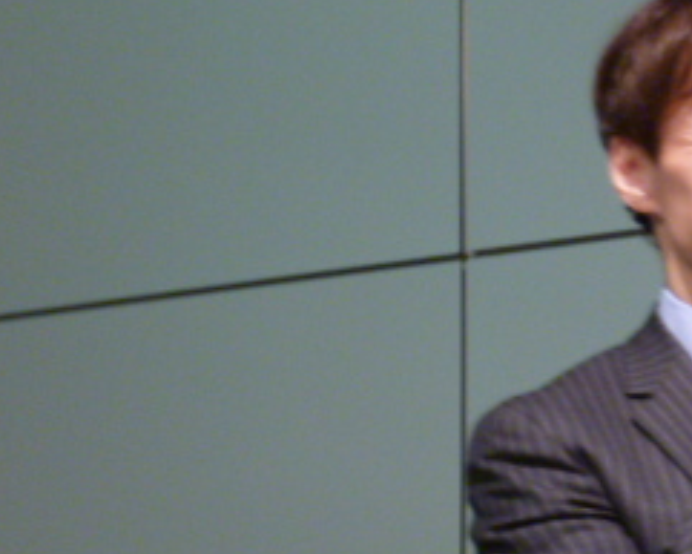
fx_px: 5675
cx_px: 879
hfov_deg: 6.9
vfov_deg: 5.6
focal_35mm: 277
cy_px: 442
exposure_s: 1/8
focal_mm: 19.1
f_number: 5.4
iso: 400
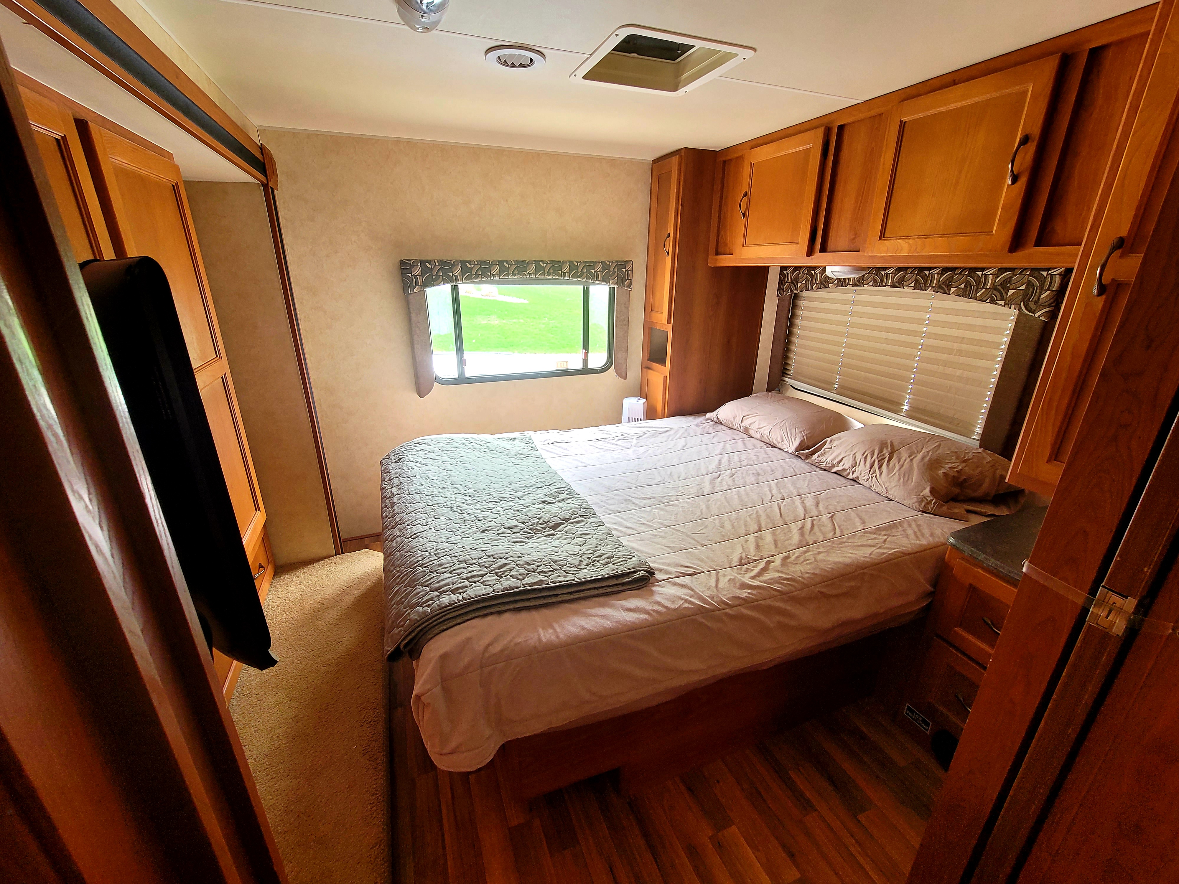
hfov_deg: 106.2
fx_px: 443
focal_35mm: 13
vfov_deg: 89.9
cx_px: 590
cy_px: 442
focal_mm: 2.2
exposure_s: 1/60.2
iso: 125
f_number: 2.2
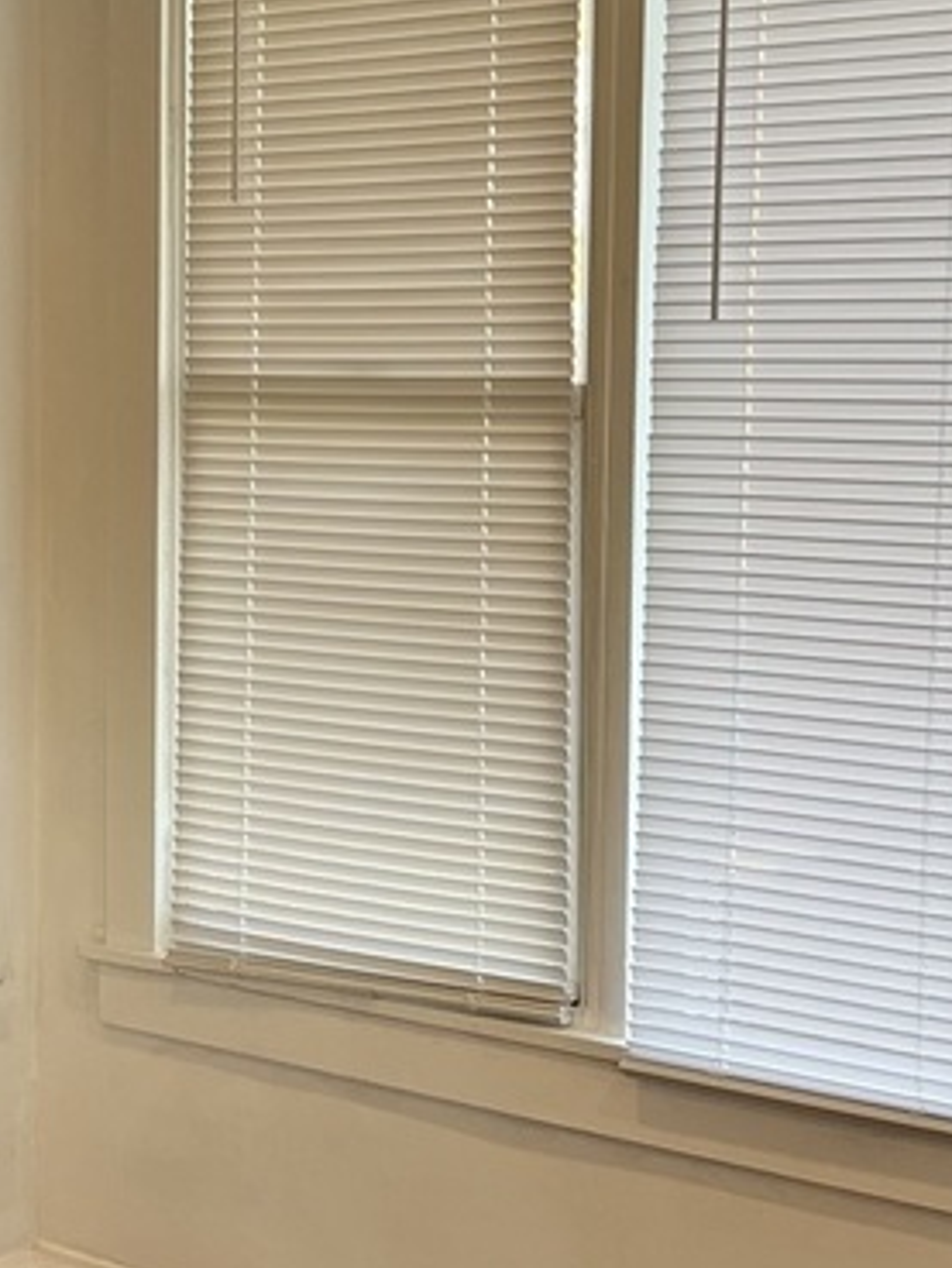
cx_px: 175
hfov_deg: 19.2
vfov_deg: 25.6
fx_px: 2785
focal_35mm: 76
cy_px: 526
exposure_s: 1/120
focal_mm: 5.1
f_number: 1.6
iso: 64
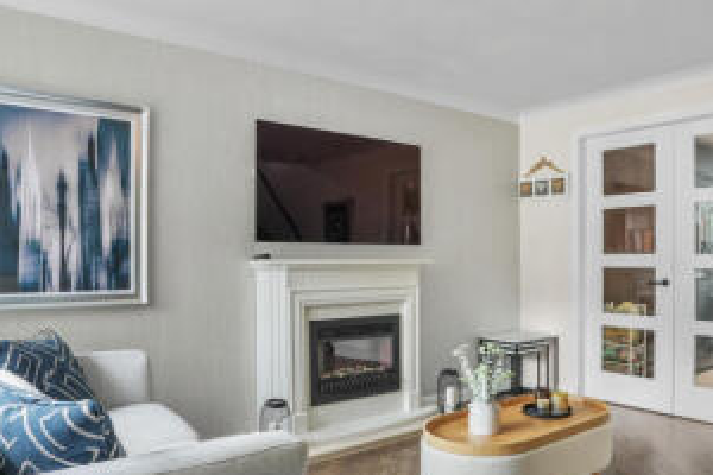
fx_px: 535
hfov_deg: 66.7
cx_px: 430
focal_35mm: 27
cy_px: 279
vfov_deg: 47.7
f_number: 8
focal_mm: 17
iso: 250
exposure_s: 1/5
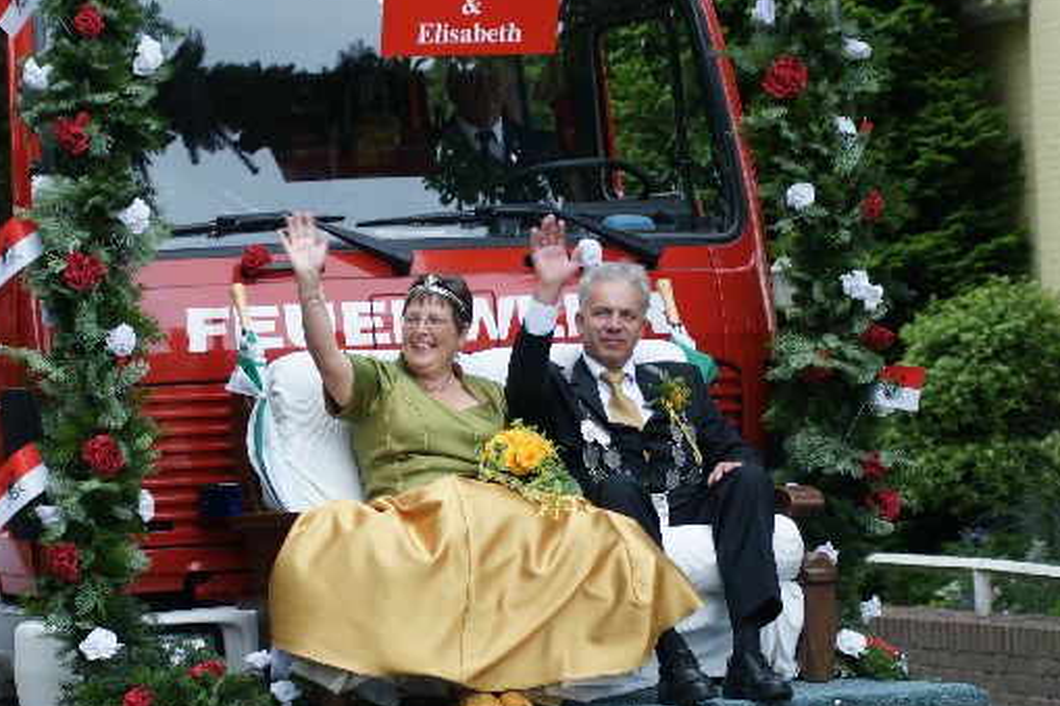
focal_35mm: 166
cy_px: 421
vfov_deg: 8.3
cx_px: 456
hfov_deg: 12.4
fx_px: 4878
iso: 400
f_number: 4.5
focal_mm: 75
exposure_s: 1/125
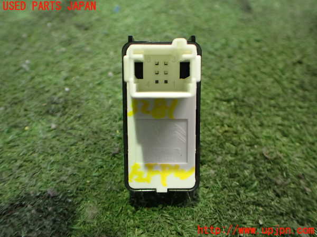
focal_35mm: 30
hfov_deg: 60.0
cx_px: 158
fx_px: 275
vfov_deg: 46.8
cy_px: 118
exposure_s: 1/30
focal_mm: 5.4
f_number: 2.3
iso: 800
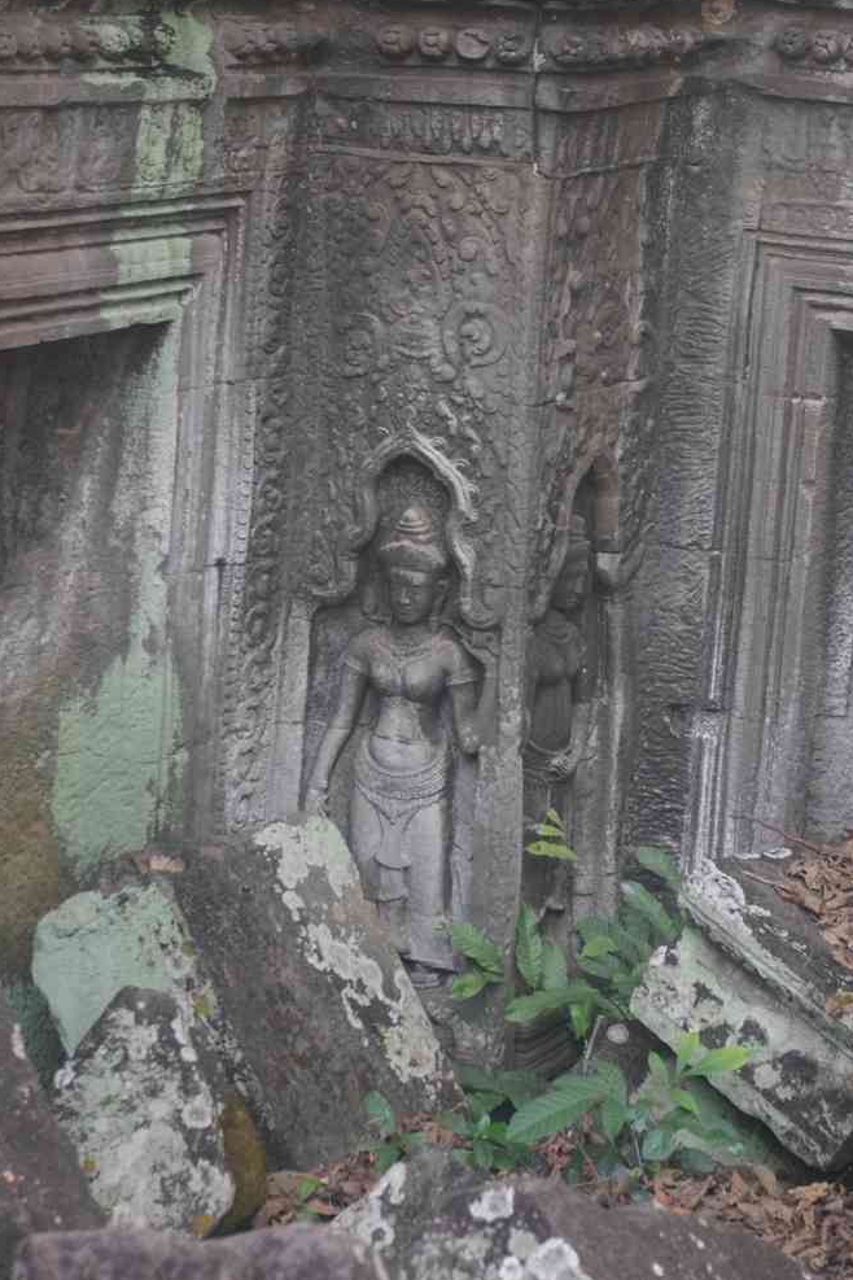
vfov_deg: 24.3
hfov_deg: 16.4
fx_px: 2968
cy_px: 639
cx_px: 428
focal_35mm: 84
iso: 3200
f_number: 5.6
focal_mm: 55
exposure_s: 1/30
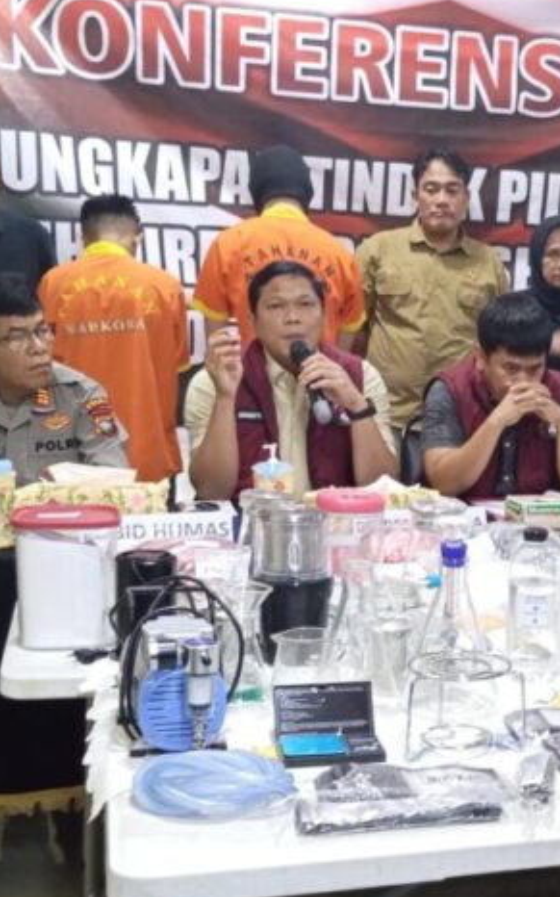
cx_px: 518
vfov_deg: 39.4
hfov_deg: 24.5
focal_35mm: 51
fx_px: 1246
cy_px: 551
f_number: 1.8
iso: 545
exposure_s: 1/33.3
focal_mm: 4.25
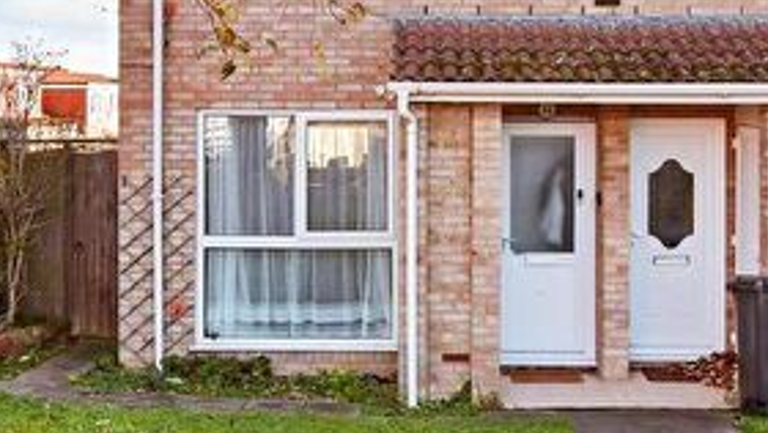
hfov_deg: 37.8
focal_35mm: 55
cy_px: 155
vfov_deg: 21.8
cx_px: 414
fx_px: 1121
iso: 1000
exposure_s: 1/320
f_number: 9
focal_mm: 14
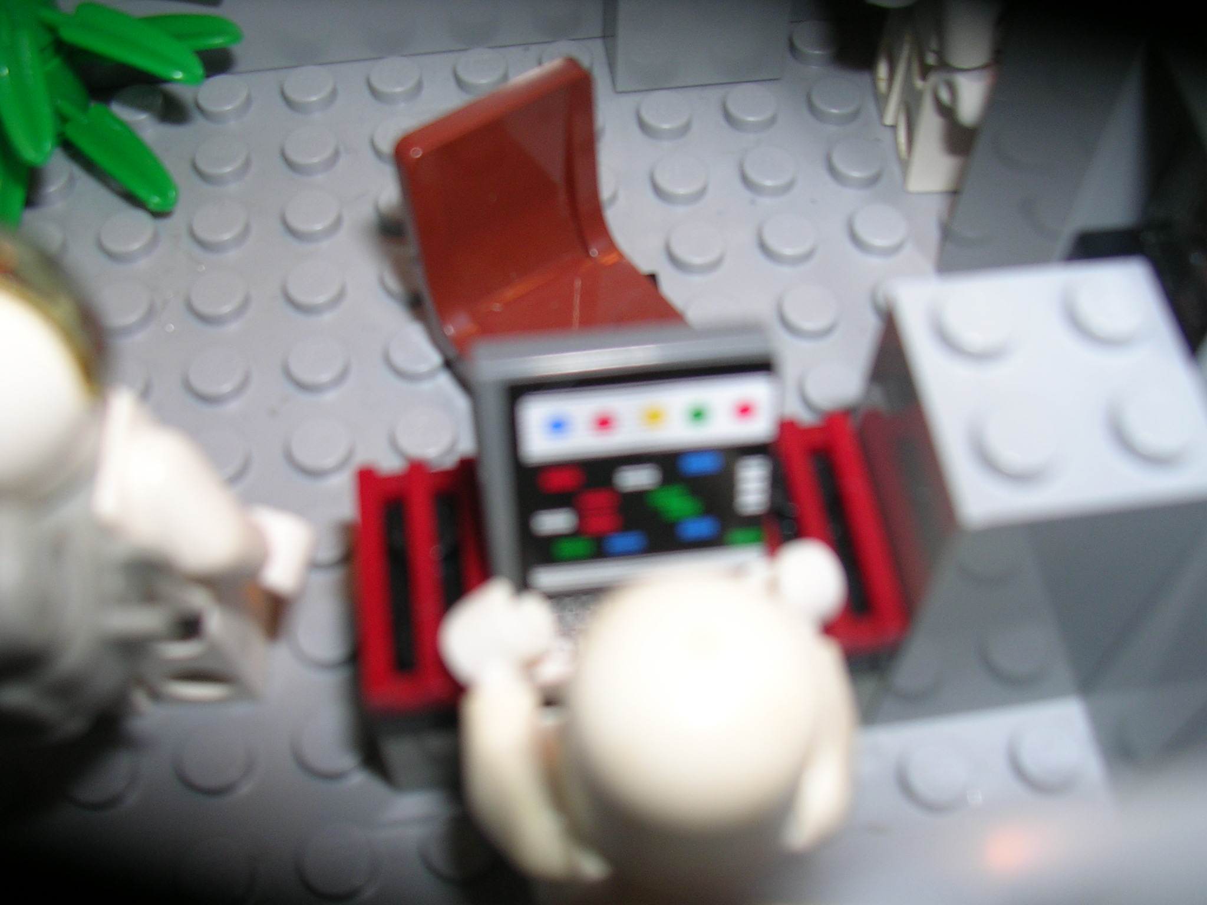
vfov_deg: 37.7
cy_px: 452
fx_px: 1325
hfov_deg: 49.0
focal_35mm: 38
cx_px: 604
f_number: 2.8
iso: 50
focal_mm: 5.8
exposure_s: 1/60.1
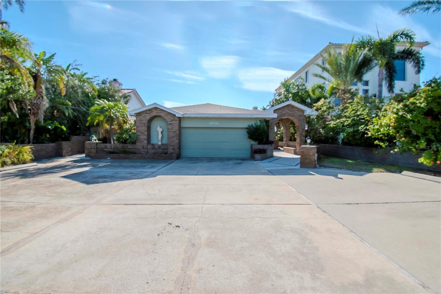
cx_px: 220
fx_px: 184
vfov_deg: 77.3
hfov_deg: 100.4
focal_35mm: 15
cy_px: 147
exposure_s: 1/1250
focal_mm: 10
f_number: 11
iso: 800
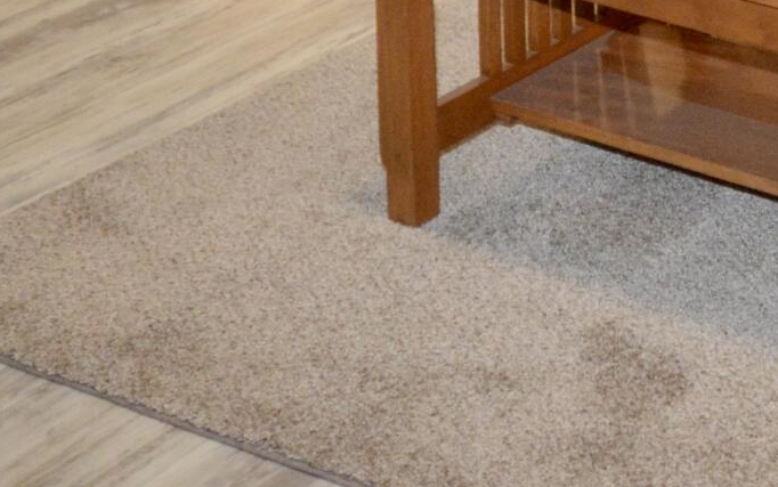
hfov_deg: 19.0
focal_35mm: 94
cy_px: -444
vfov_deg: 12.5
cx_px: 1208
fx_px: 1994
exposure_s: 1/60
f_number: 4.8
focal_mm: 14
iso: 1250
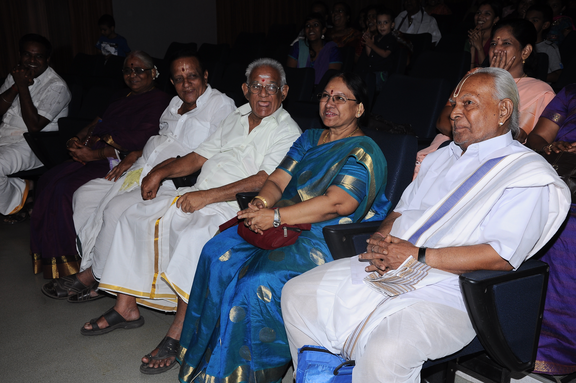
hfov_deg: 49.6
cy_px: 192
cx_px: 288
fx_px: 623
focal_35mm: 39
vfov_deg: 34.1
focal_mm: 26
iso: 320
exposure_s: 1/80
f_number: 7.1
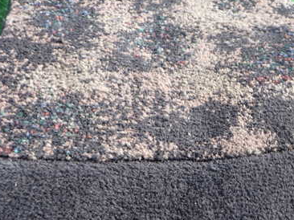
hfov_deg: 45.2
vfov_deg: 35.1
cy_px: 113
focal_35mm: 41
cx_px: 191
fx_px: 348
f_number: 2
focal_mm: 4.5
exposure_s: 1/200
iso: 100
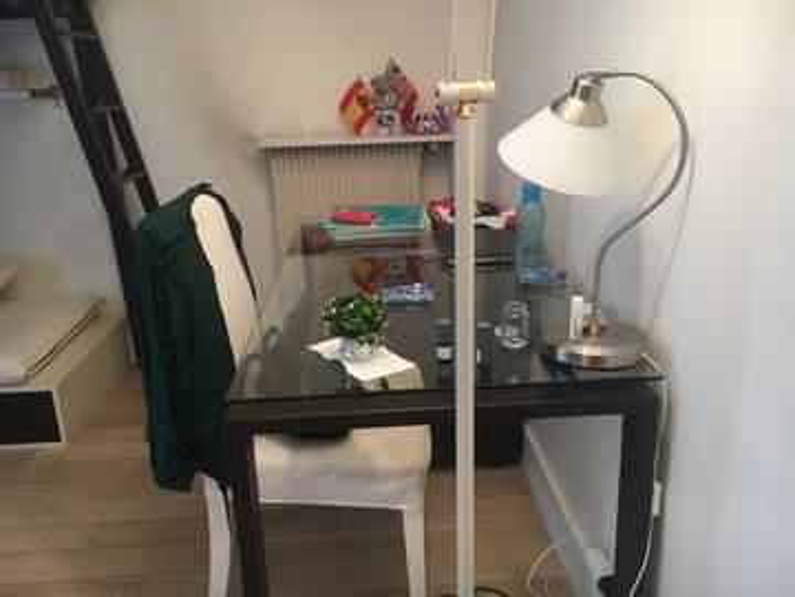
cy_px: 298
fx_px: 666
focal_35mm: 29
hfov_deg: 61.7
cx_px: 398
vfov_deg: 48.2
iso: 100
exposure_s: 1/33
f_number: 2.2
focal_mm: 4.15
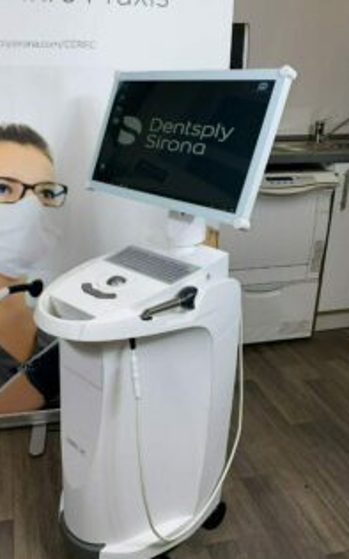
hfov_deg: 39.0
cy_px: 254
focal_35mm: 32
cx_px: 123
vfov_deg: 59.6
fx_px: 488
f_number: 1.8
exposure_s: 1/250
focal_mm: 4.25
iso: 32
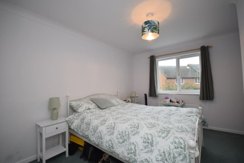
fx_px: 102
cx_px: 122
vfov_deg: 77.3
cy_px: 82
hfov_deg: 100.4
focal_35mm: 15
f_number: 4
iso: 450
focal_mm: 10
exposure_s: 1/60
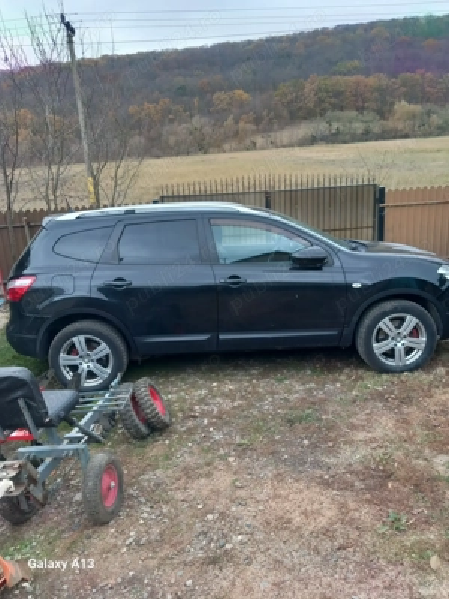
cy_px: 300
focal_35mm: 27
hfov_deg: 51.4
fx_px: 467
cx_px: 224
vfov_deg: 65.3
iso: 40
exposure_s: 1/50
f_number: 1.8
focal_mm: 4
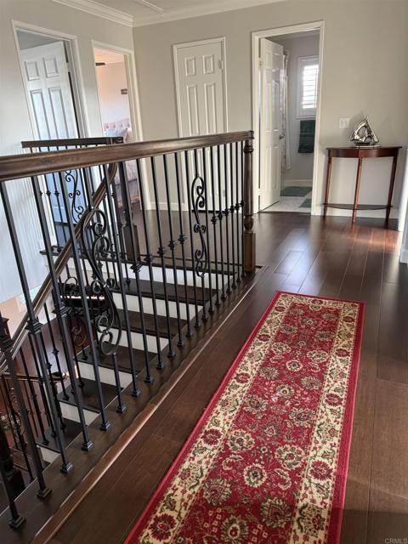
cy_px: 272
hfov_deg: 56.8
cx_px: 204
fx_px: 377
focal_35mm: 24
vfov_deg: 71.6
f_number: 1.78
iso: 250
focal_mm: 6.76
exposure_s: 1/60
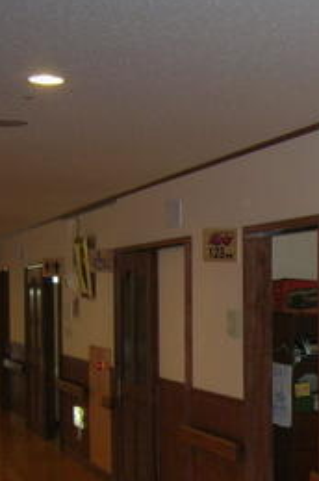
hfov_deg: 15.7
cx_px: 421
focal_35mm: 82
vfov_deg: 24.6
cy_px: 334
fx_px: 1093
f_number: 2.9
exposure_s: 1/60.1
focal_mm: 5.7
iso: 94
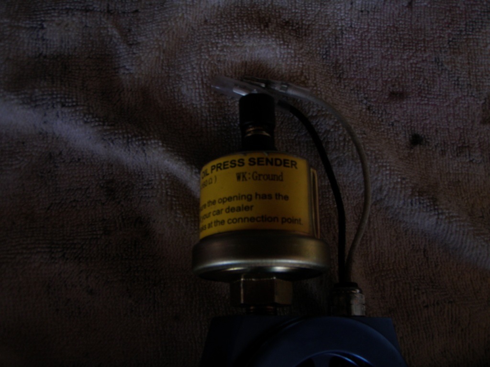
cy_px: 184
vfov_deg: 37.7
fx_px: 538
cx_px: 245
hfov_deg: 49.0
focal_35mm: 38
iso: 80
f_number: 3.5
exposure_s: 1/30
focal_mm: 6.7
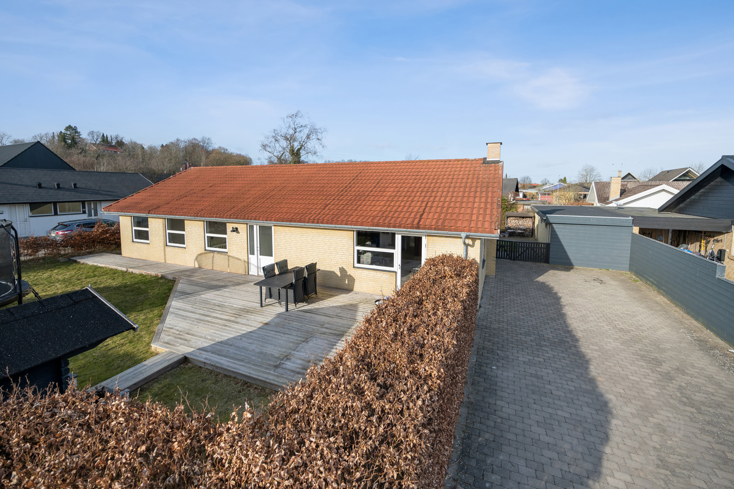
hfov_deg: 104.3
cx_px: 367
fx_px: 285
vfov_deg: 81.2
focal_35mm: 14
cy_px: 244
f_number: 4
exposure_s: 1/4000
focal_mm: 14
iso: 640
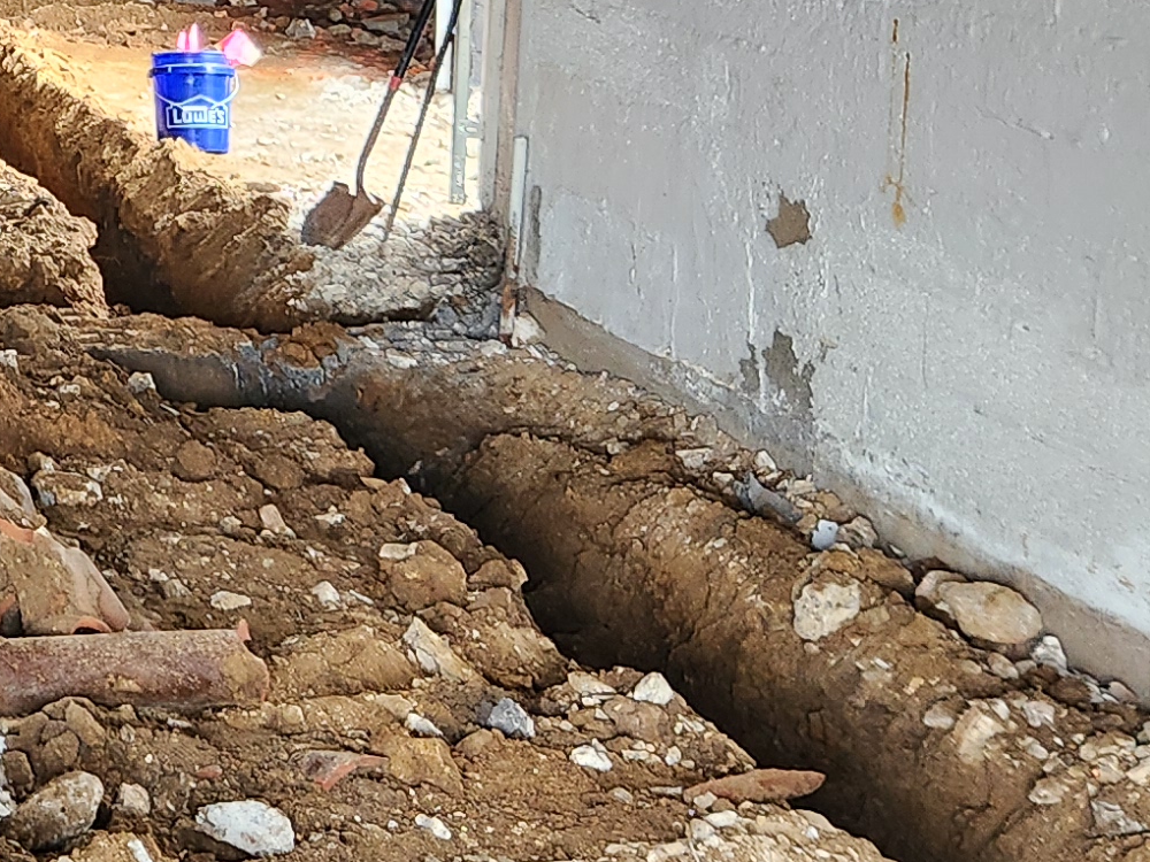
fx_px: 3056
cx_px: -459
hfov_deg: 19.2
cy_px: -168
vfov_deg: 15.5
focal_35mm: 92
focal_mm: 5.4
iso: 250
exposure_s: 1/120
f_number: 1.8
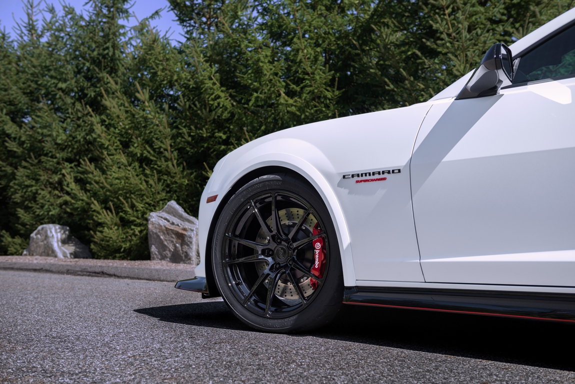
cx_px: 288
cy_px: 192
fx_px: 767
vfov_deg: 28.1
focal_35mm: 48
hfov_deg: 41.1
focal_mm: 48
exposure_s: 1/1000
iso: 400
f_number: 5
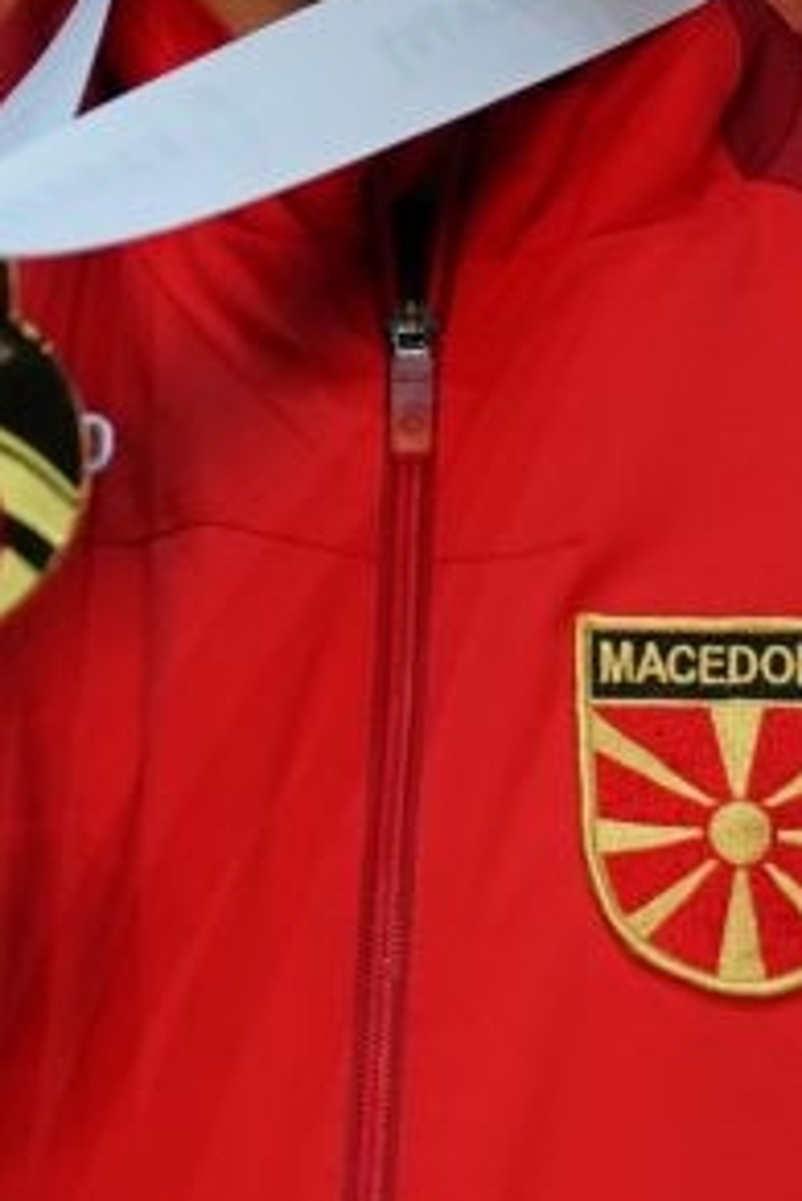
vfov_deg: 1.7
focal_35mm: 1231
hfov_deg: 1.1
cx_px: 259
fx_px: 41084
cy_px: 827
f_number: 2.8
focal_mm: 200
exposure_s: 1/250
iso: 250
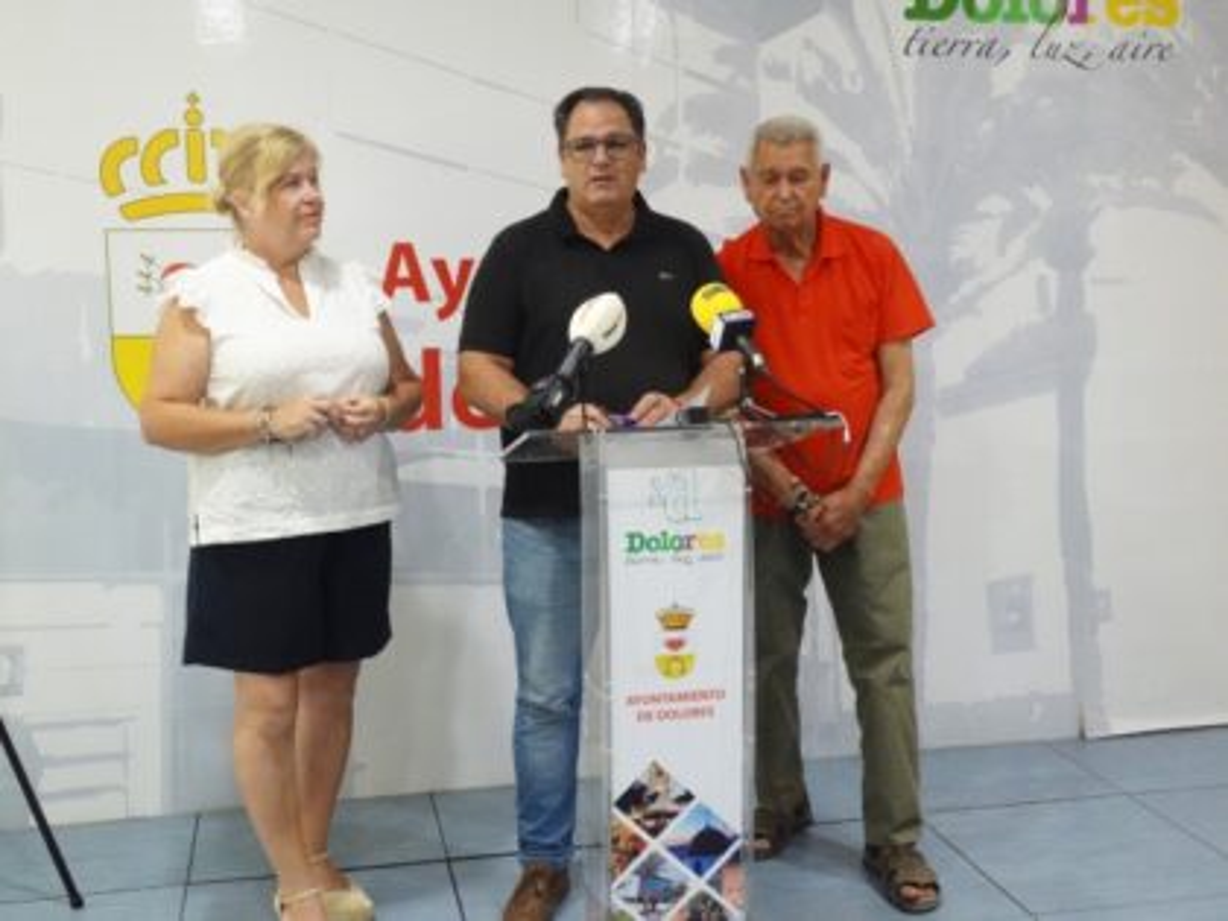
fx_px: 1348
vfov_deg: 37.7
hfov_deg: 49.0
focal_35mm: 38
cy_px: 460
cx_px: 614
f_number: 4
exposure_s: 1/60
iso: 800
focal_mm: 6.44
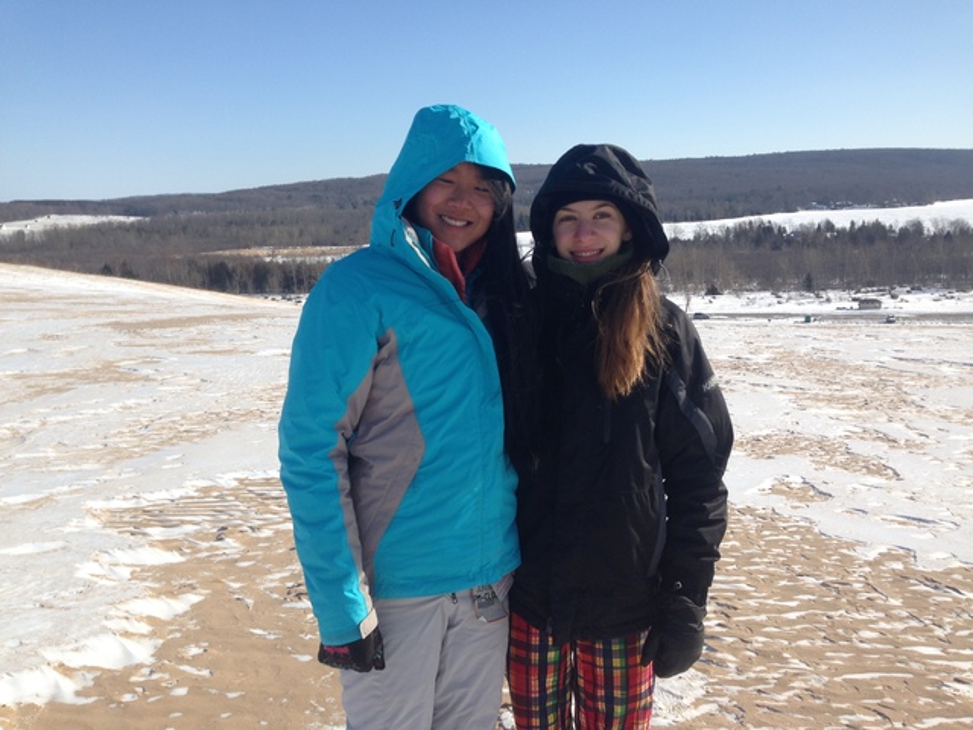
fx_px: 928
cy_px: 365
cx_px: 486
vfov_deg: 42.9
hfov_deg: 55.4
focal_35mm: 33
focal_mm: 4.12
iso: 50
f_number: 2.4
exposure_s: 1/1642
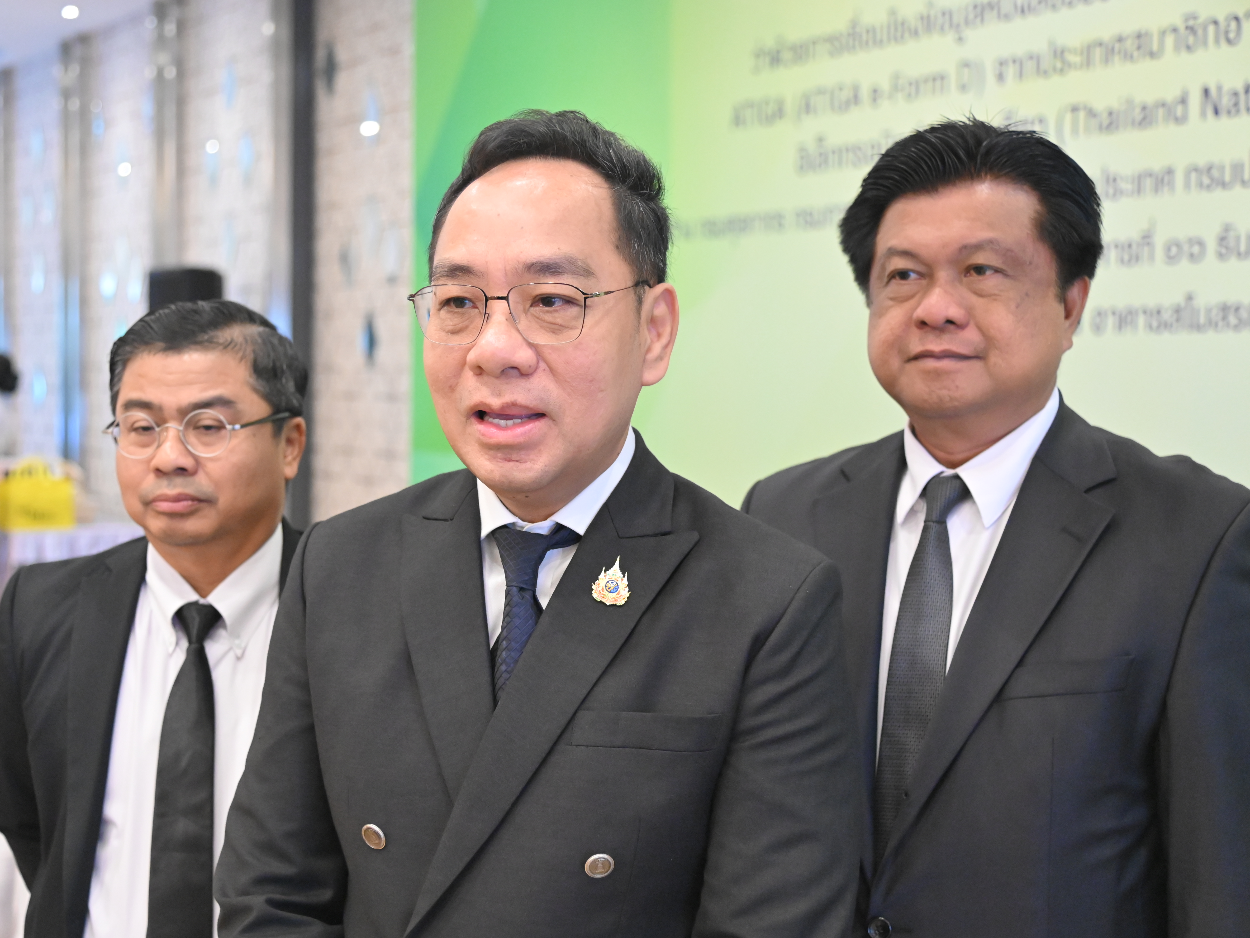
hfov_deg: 36.1
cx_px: 550
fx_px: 1914
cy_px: 470
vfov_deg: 27.5
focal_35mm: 53
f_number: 4
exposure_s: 1/250
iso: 8000
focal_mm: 48
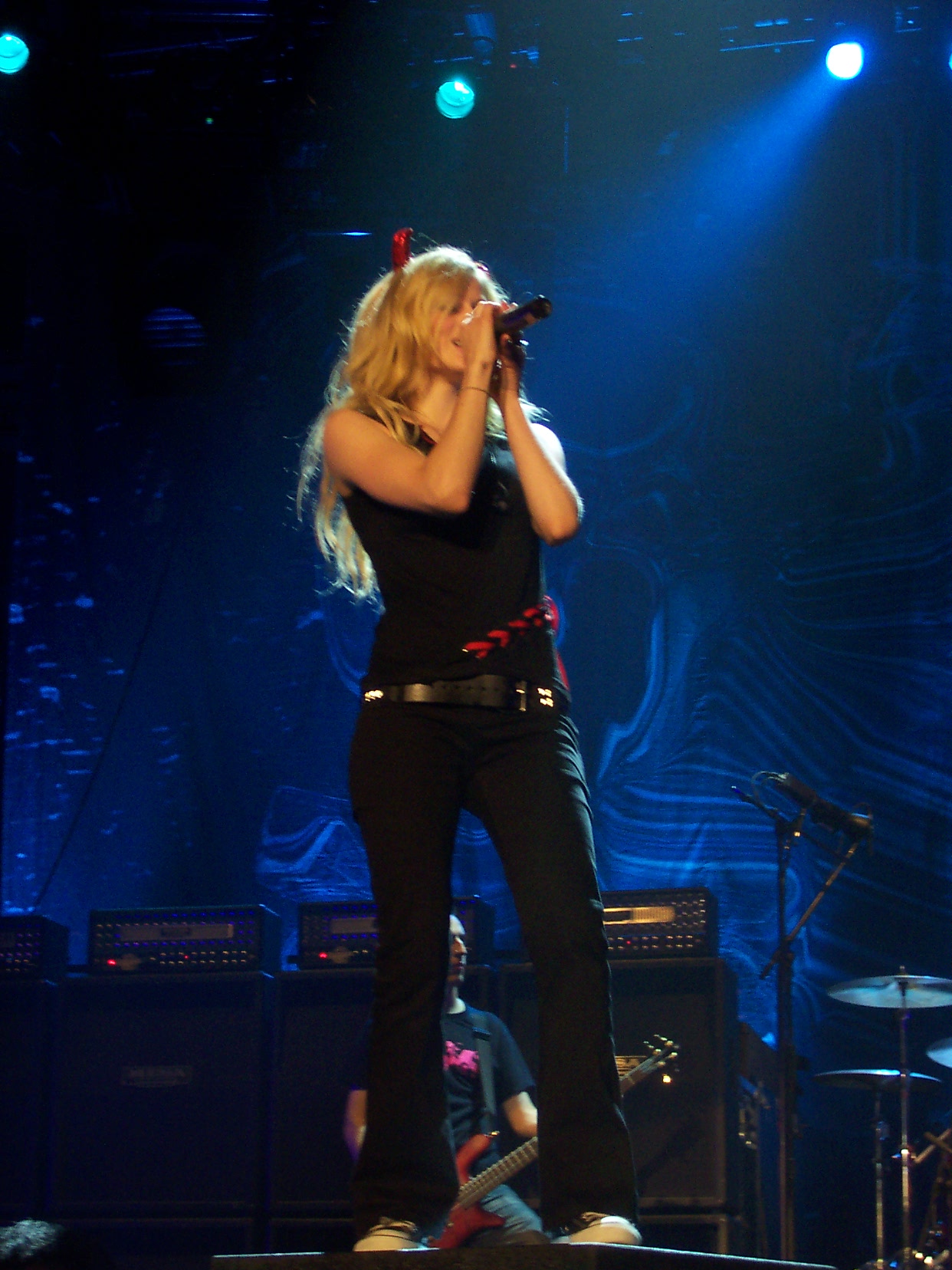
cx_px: 476
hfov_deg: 20.7
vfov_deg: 27.4
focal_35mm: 71
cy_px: 635
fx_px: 2603
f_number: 4
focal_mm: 10.8
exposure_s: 1/60
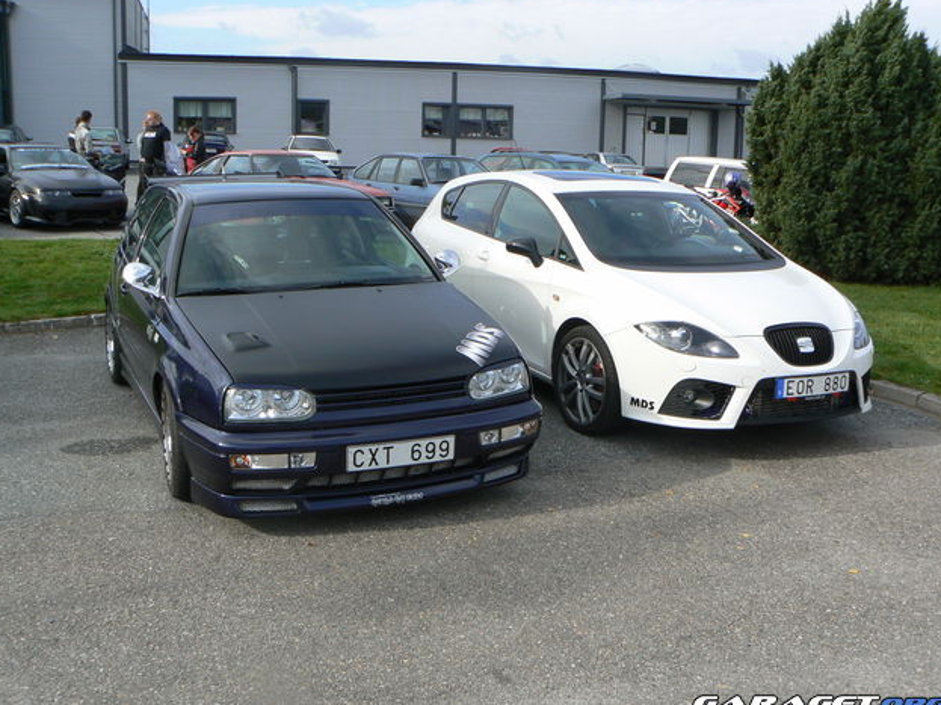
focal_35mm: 37
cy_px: 356
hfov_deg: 50.1
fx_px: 1006
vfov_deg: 38.7
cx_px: 468
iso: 80
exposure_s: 1/320
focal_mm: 6
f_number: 5.6
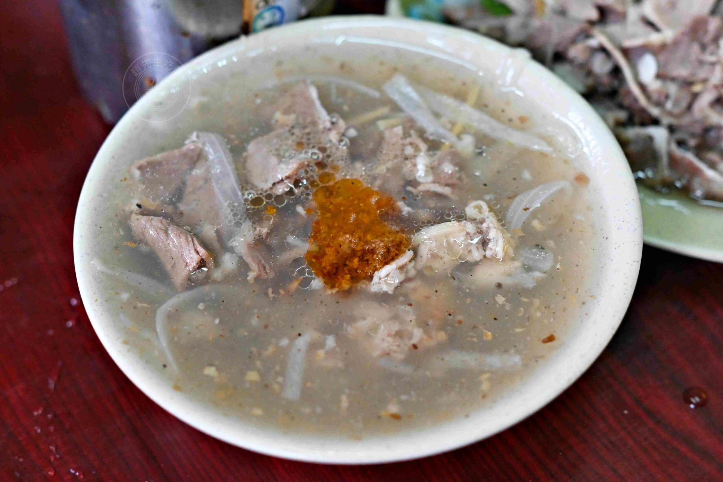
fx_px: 1506
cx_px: 362
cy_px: 241
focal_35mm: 75
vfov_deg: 18.2
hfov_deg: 27.0
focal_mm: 50
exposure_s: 1/200
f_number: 3.2
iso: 2800
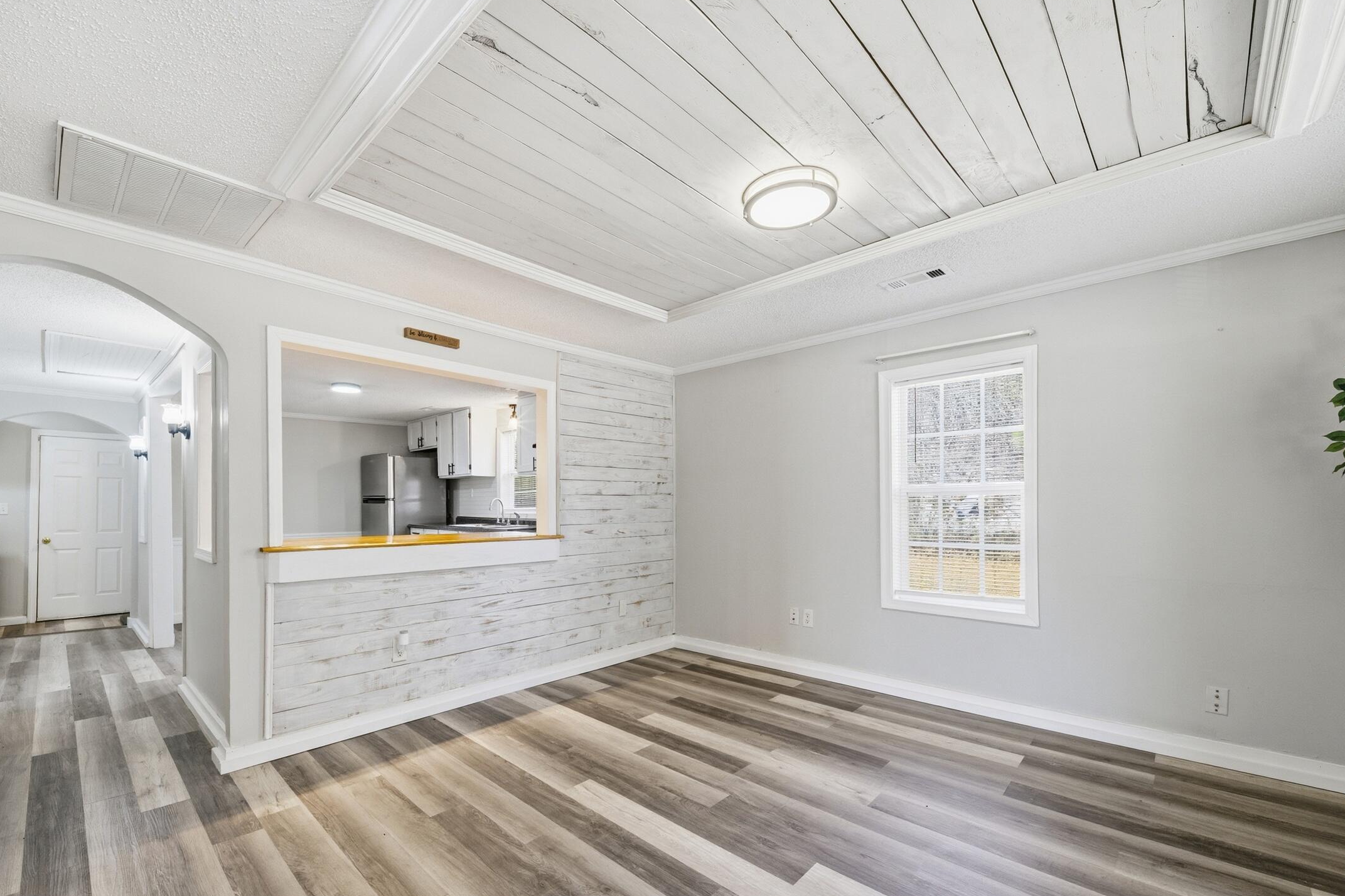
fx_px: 523
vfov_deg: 80.7
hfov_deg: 104.1
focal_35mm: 14
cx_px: 631
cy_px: 513
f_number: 8
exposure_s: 1/50
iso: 250
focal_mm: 12
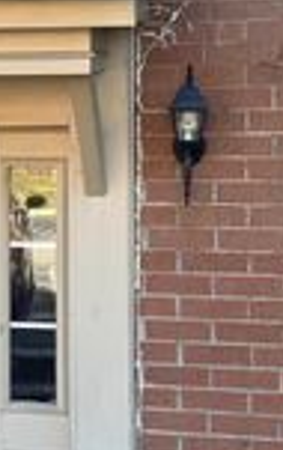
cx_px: -176
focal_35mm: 112
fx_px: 1376
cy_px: 162
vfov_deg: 18.5
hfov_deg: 11.2
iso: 80
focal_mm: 6.76
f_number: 1.78
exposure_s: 1/387
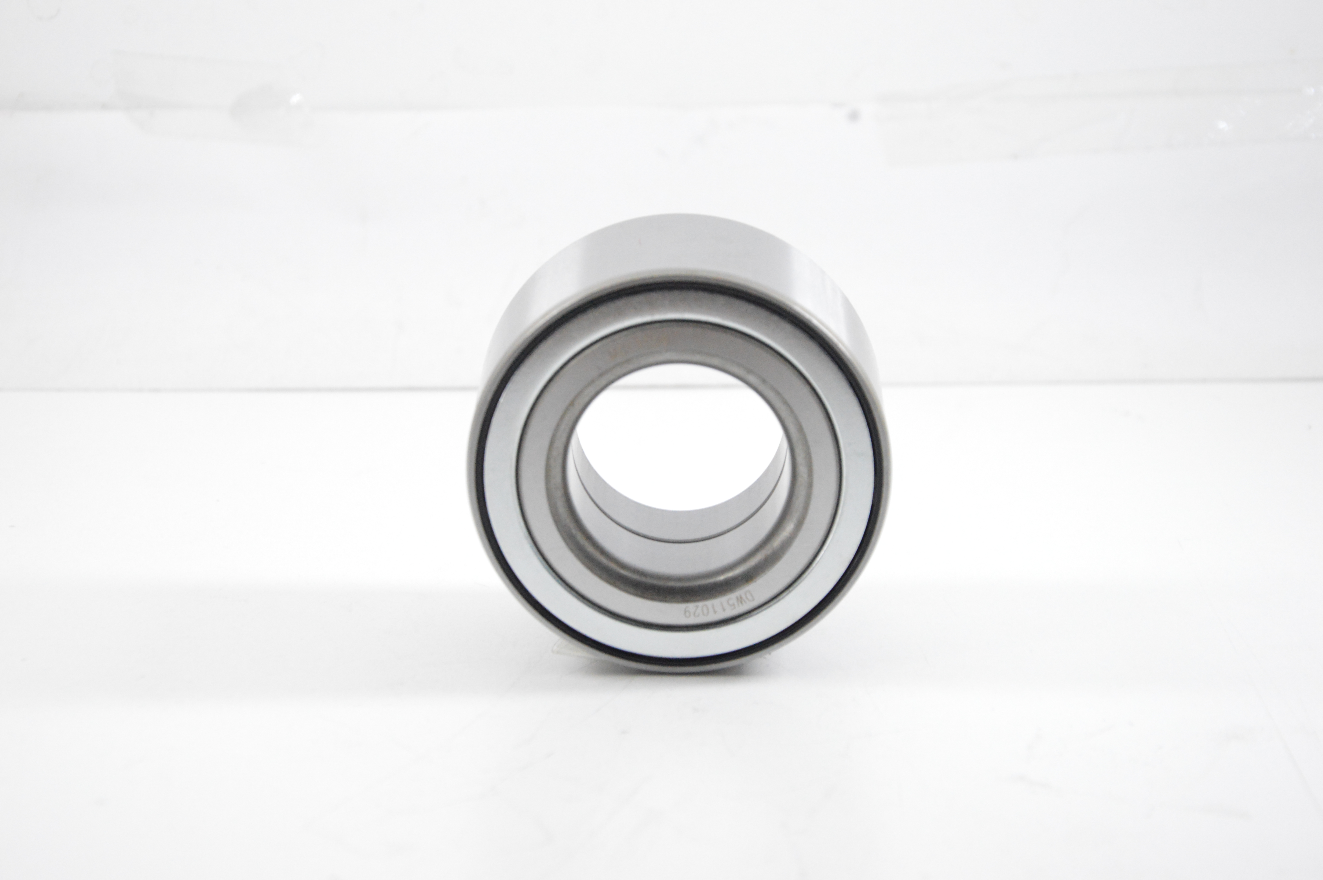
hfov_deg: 20.6
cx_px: 662
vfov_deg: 13.8
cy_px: 440
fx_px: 3635
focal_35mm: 99
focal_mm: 66
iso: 3200
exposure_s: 1/100
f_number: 7.1
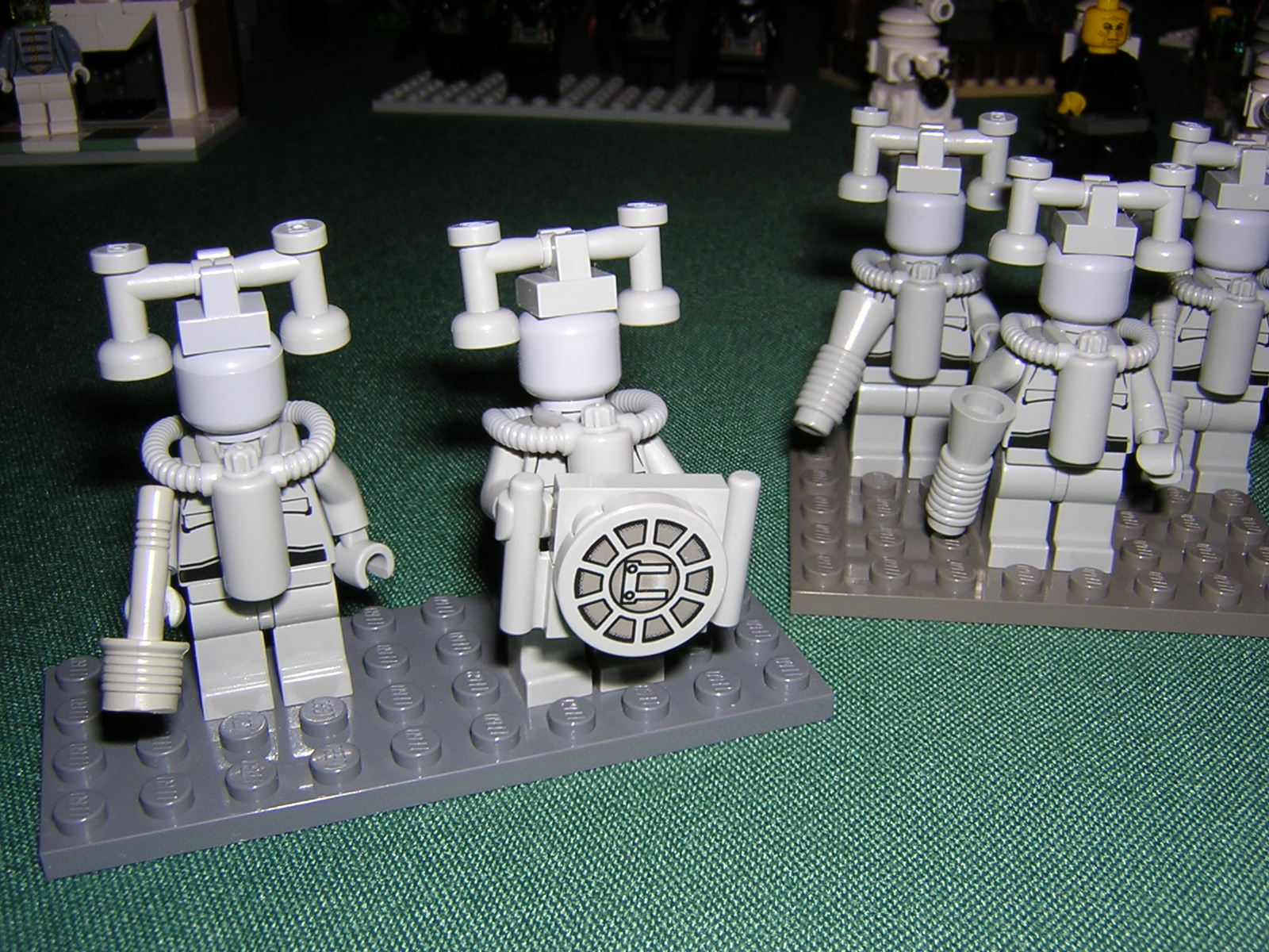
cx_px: 634
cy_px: 476
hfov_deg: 51.4
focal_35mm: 36
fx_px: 1320
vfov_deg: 39.7
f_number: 5.2
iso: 100
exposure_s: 1/60.1
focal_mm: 4.7
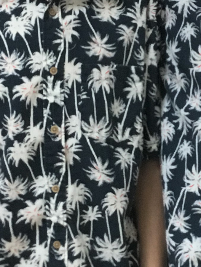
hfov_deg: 13.2
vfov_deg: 17.5
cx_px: 168
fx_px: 866
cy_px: 98
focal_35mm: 112
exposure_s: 1/30
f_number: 2.4
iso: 125
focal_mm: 3.3
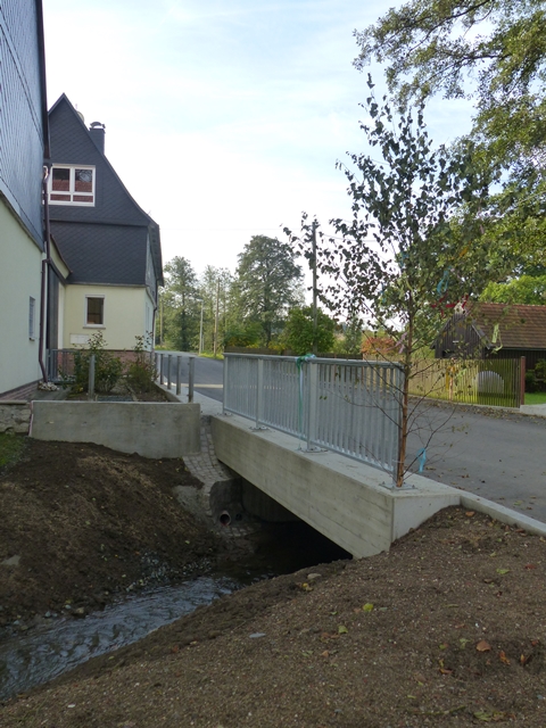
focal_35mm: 33
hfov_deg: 42.9
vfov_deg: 55.4
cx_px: 273
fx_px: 694
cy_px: 364
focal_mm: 5.8
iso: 160
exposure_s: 1/320
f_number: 4
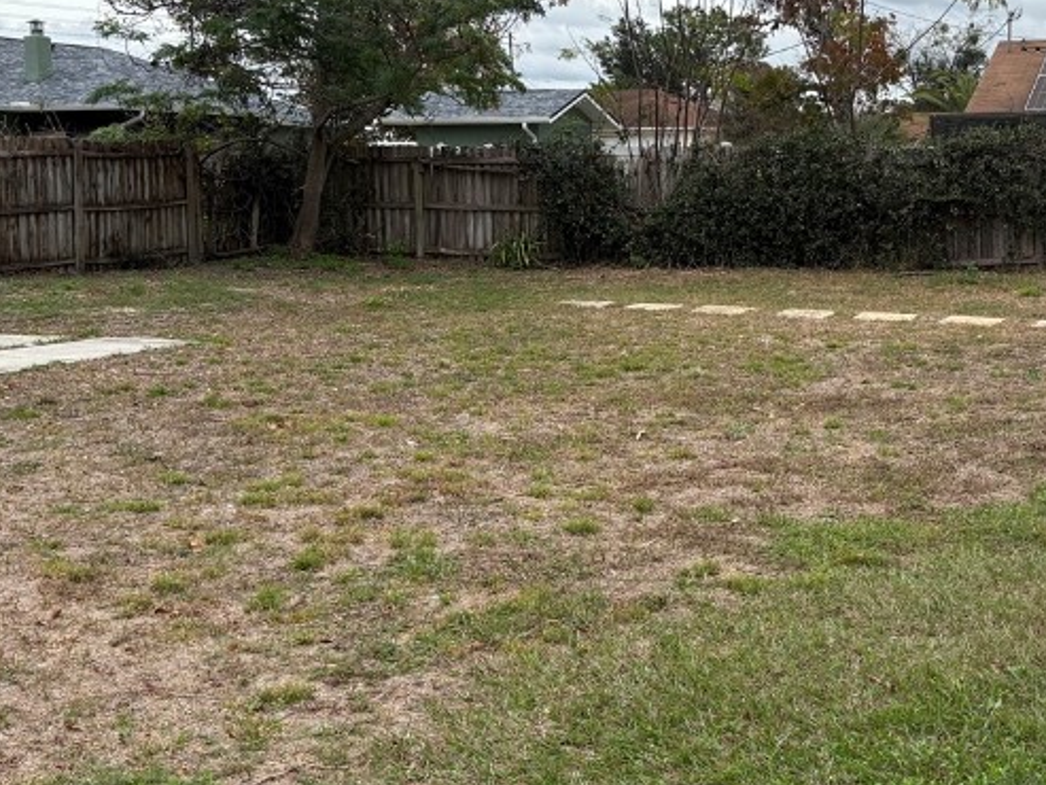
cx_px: 721
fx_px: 1632
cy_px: 397
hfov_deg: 35.1
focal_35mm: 54
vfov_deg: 27.0
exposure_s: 1/1420
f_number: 1.6
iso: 50
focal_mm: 5.96
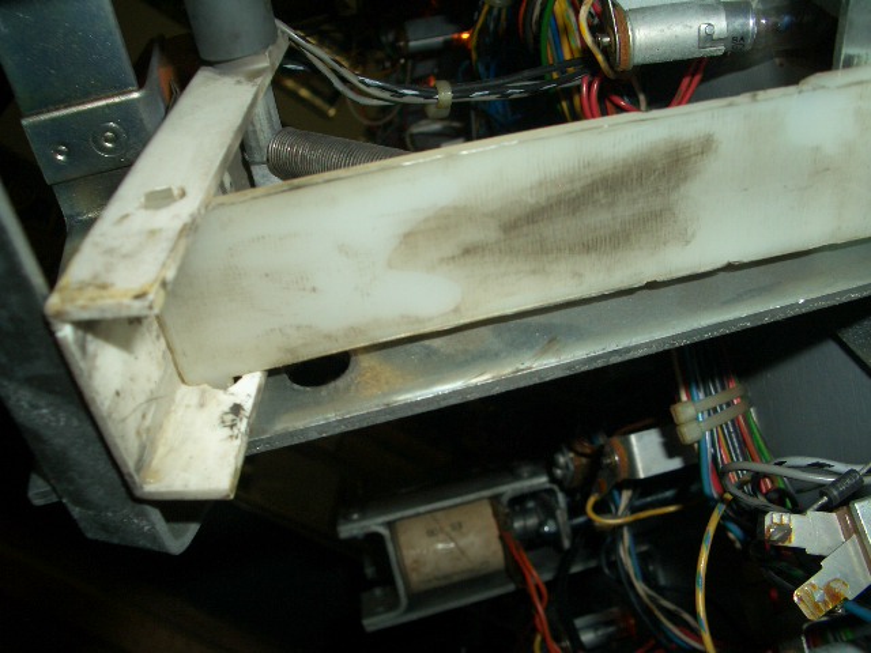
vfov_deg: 40.7
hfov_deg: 52.6
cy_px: 326
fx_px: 881
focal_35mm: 35
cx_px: 436
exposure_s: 1/60
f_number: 4.3
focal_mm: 5.8
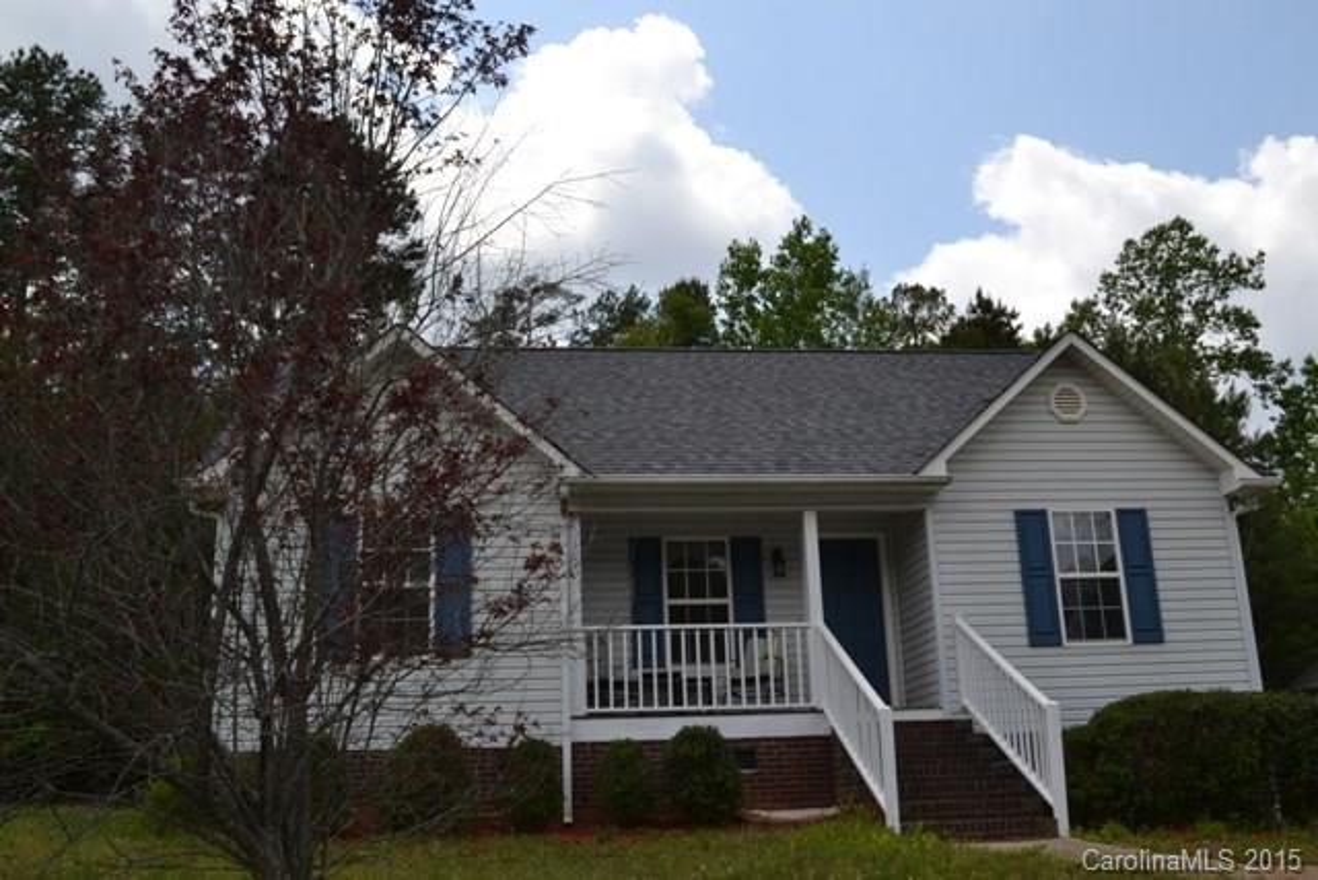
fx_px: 1208
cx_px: 659
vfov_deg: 40.0
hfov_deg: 57.2
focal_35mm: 33
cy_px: 440
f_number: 10
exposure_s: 1/200
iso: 100
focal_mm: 22
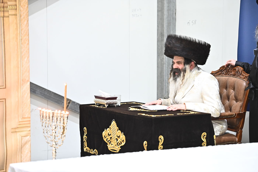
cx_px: 129
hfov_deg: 13.7
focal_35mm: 150
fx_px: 1074
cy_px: 86
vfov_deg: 9.1
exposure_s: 1/160
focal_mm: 150
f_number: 3.5
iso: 2500
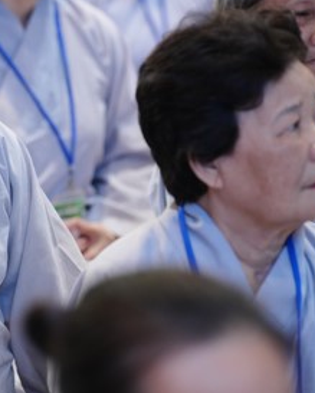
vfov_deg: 7.7
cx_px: -50
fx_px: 2932
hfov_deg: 6.1
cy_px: 137
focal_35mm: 252
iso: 2000
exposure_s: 1/100
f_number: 2.8
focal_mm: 113
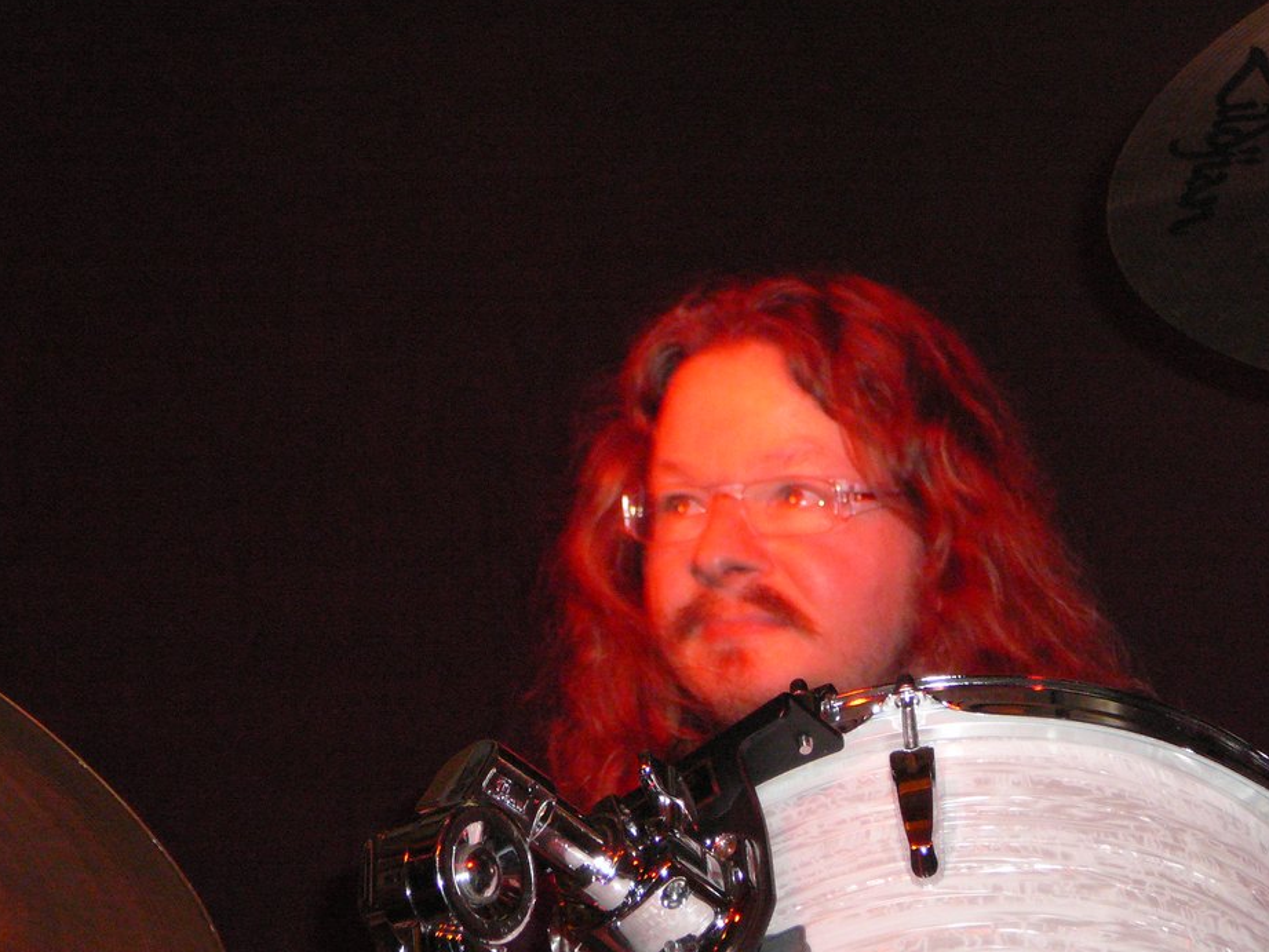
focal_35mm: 139
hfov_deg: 14.2
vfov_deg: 10.7
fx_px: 5096
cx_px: 663
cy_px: 455
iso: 400
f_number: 3.9
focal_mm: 19
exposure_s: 1/30
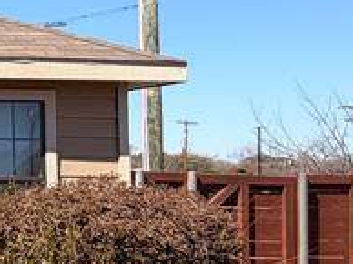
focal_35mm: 74
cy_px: 138
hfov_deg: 17.9
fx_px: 754
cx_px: -358
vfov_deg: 19.9
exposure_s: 1/770
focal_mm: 2.22
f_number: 2.2
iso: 25
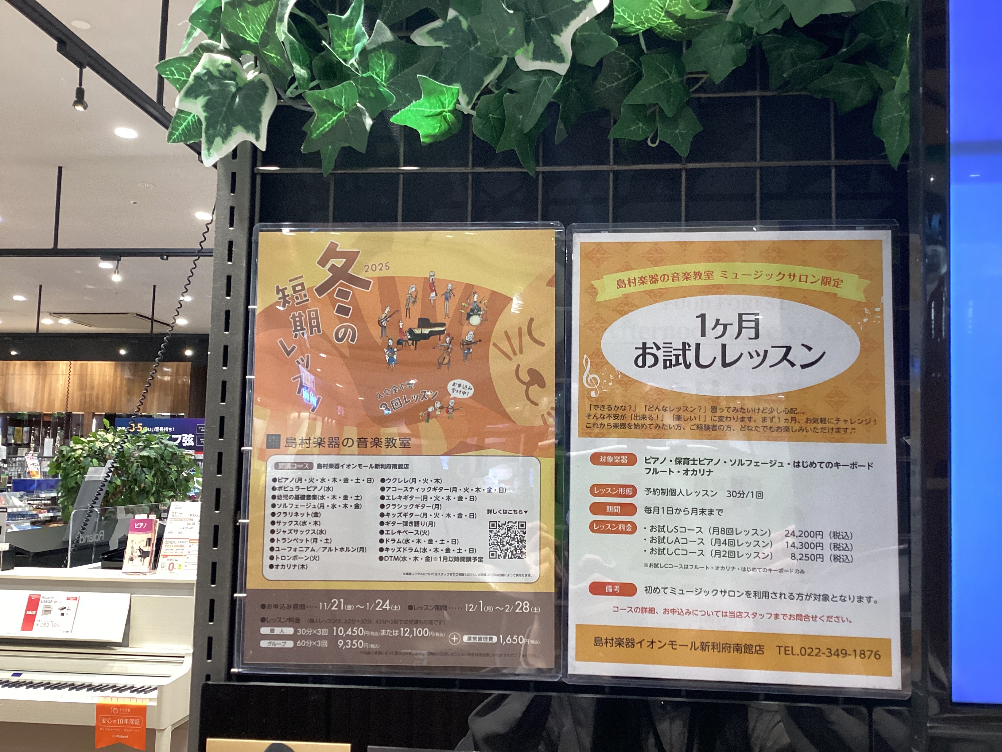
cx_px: 501
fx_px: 897
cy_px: 376
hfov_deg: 58.4
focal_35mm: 31
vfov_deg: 45.4
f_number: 2.4
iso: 160
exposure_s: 1/60
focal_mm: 3.3
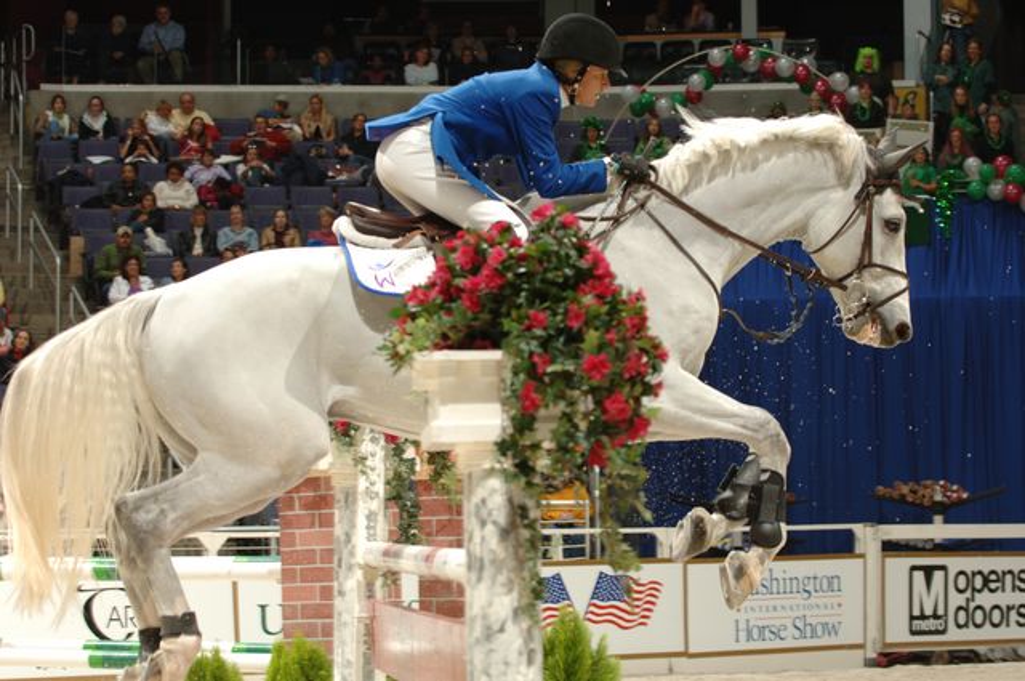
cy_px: 340
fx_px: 3668
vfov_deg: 10.6
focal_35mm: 129
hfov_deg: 15.9
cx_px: 512
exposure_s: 1/250
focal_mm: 86
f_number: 5.6
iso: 200
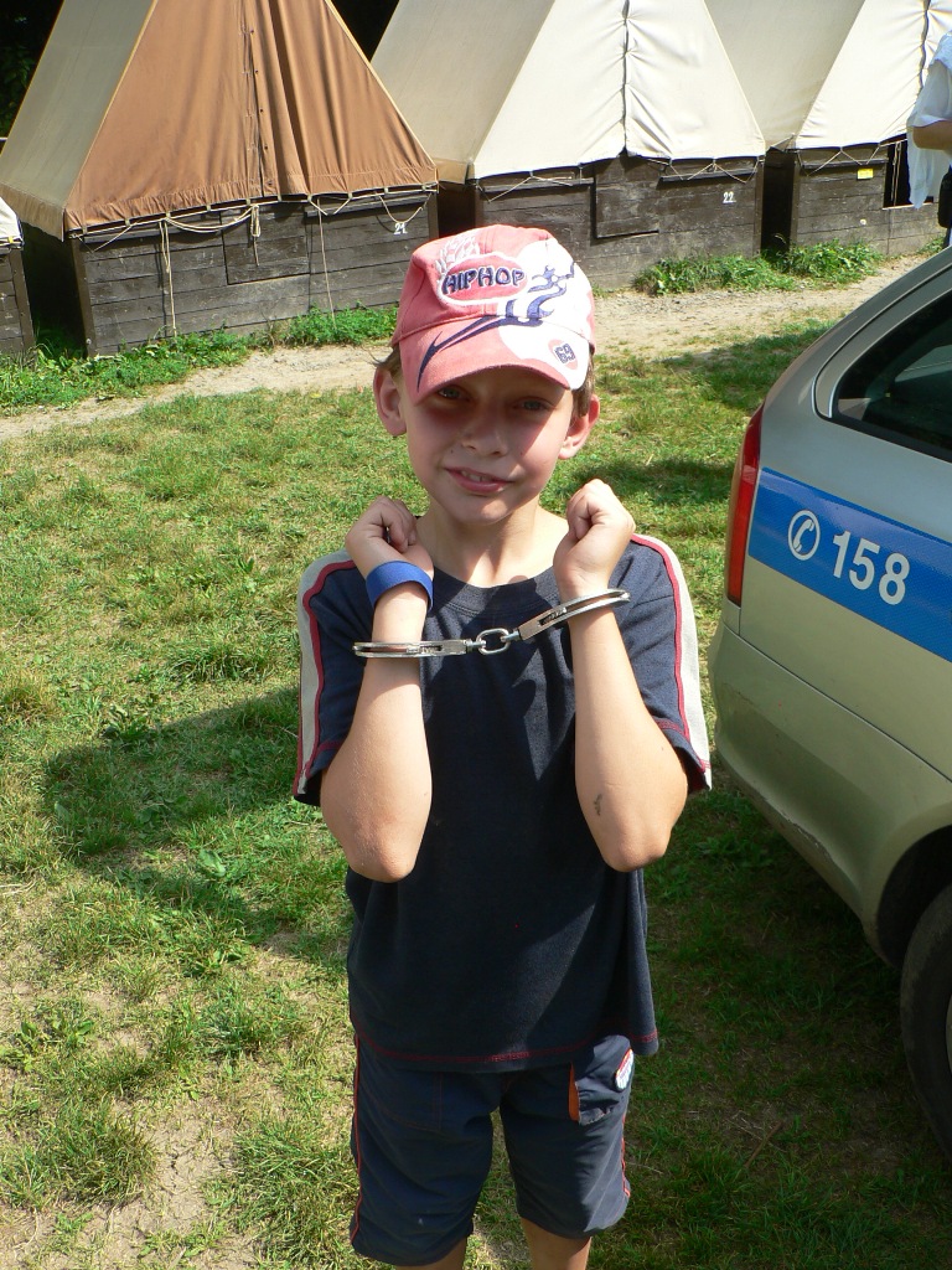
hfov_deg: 40.7
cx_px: 476
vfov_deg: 52.6
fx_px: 1283
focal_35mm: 35
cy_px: 635
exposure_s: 1/320
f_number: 4
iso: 64
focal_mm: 6
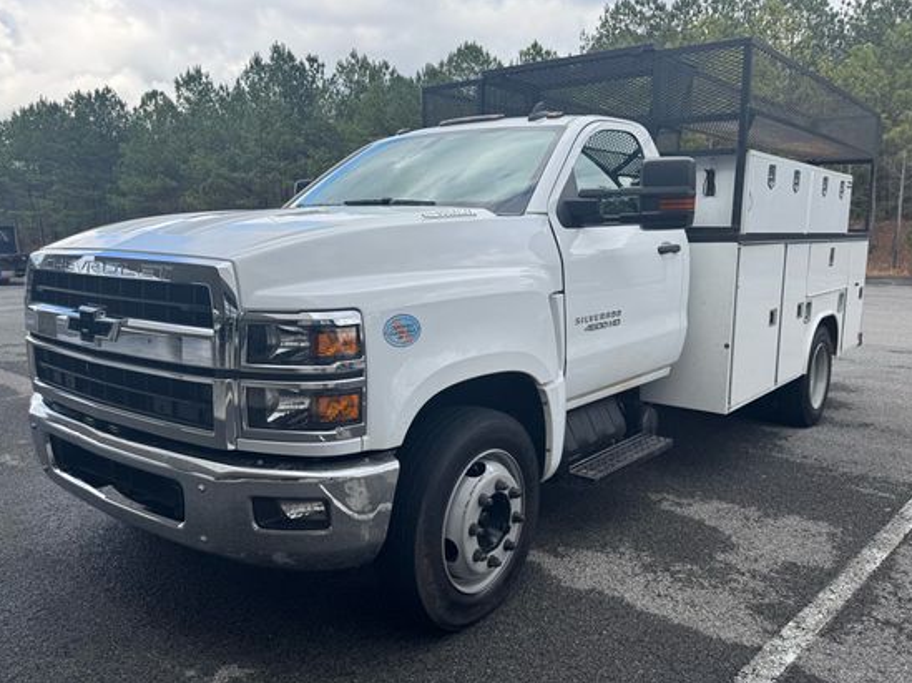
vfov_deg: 49.7
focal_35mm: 28
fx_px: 737
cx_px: 467
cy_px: 342
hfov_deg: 63.5
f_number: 1.78
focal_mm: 6.76
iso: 80
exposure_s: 1/1456
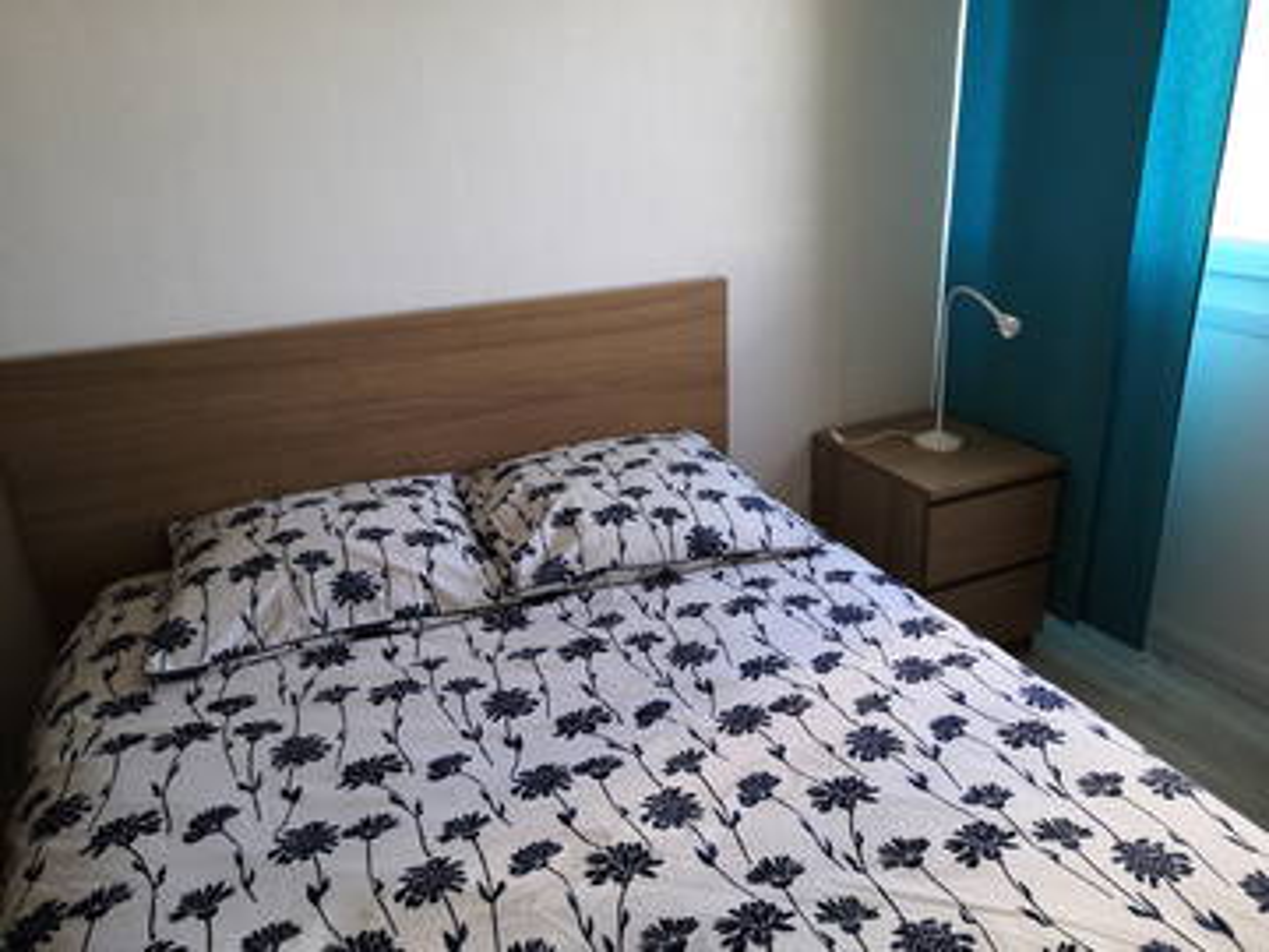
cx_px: 634
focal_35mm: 27
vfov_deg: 51.4
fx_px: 990
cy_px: 476
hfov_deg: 65.3
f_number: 1.8
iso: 160
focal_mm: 3.95
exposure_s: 1/60
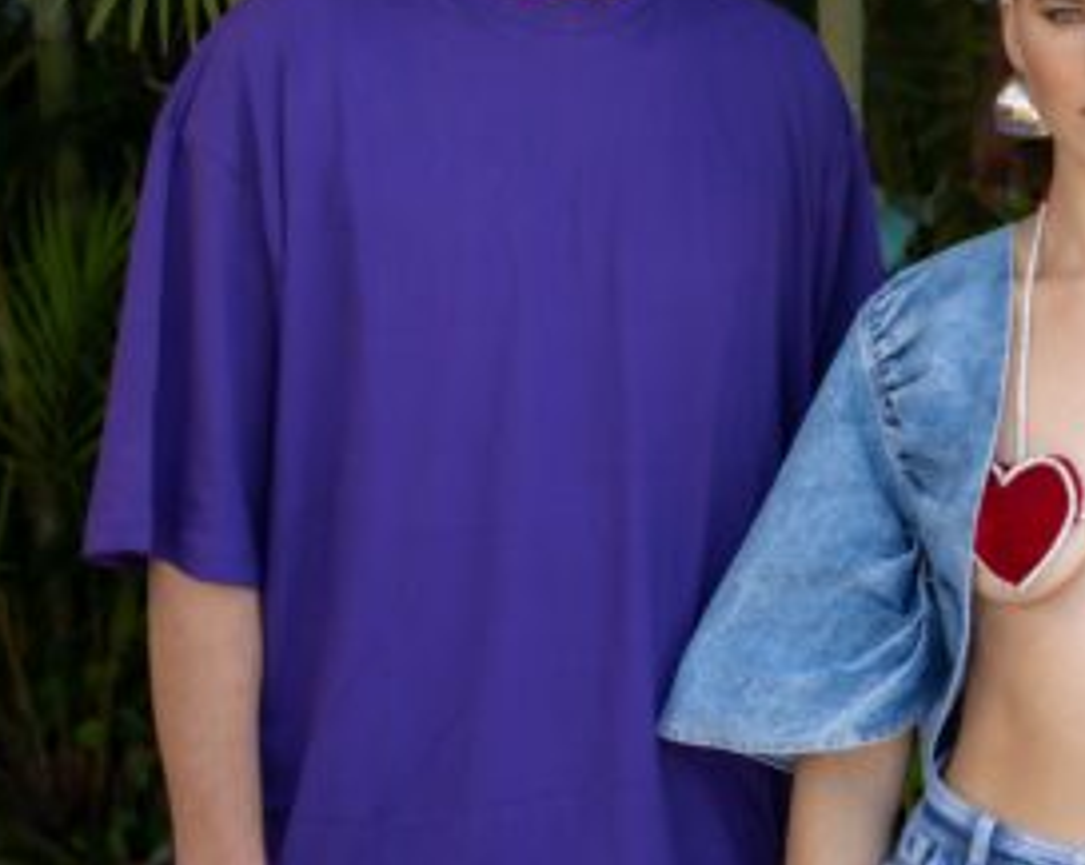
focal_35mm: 115
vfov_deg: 13.3
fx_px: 3689
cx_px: 838
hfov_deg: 16.6
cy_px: 126
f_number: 4.5
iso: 250
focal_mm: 52
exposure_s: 1/500
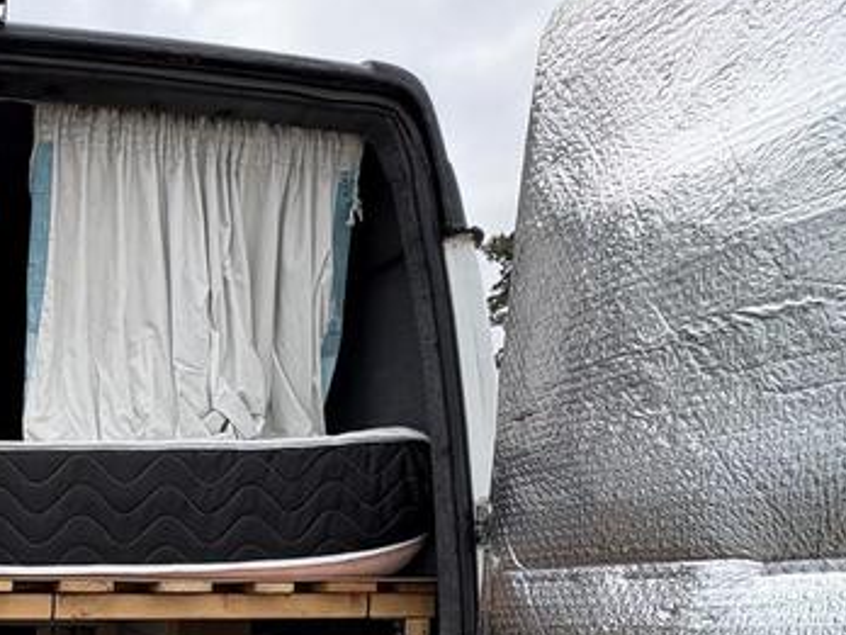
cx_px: 10
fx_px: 880
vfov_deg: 34.5
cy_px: 689
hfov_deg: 44.2
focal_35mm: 36
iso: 64
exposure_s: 1/337
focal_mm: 2.22
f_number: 2.2
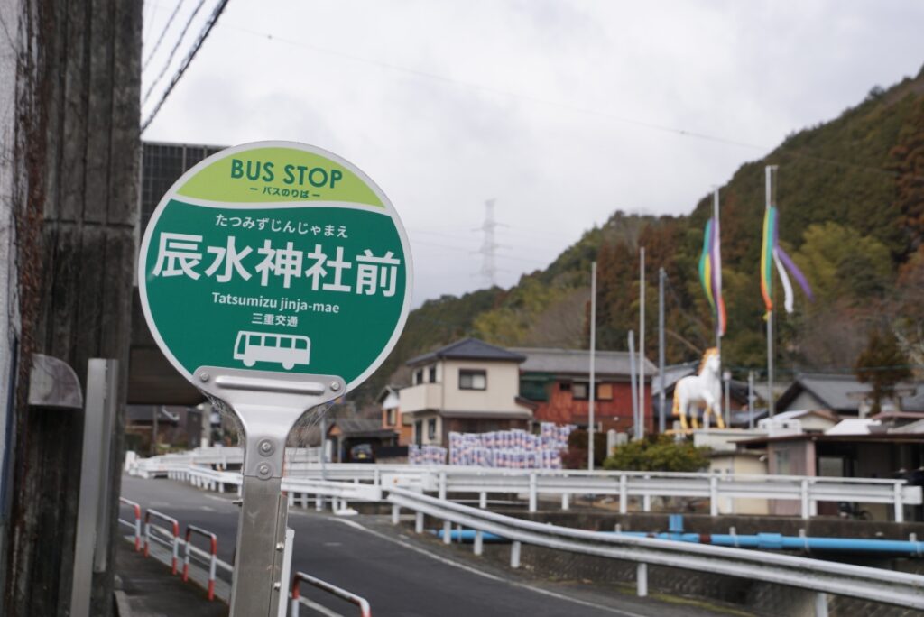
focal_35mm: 52
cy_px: 308
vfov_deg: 25.8
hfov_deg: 37.8
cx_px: 462
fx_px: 1348
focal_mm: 35
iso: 100
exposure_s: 1/200
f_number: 8
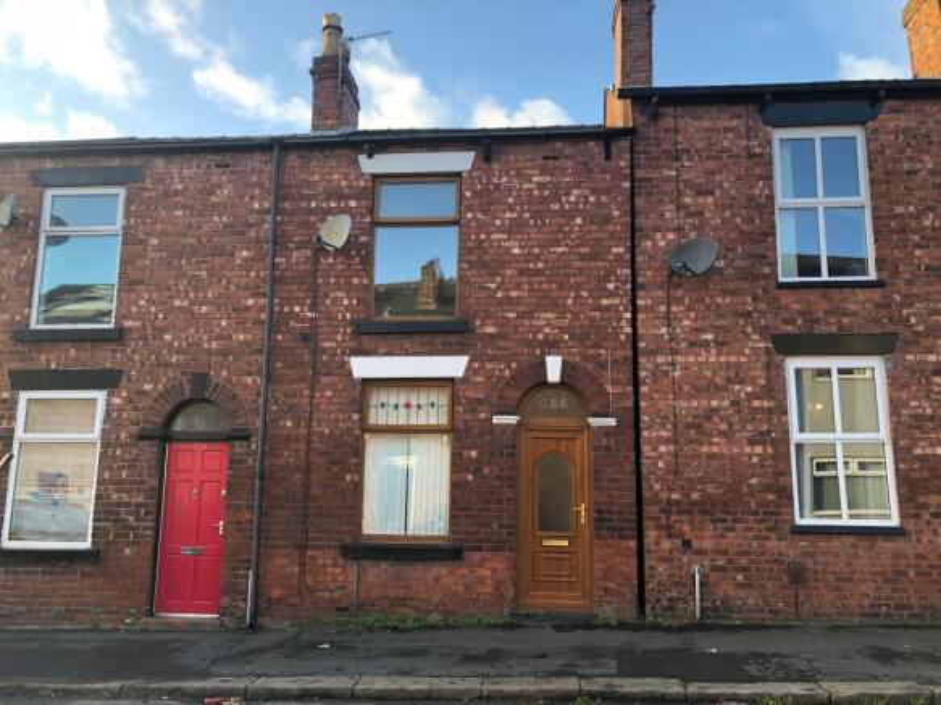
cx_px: 470
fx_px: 761
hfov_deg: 63.5
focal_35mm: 28
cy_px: 352
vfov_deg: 49.7
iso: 25
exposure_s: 1/120
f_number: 1.8
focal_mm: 3.99
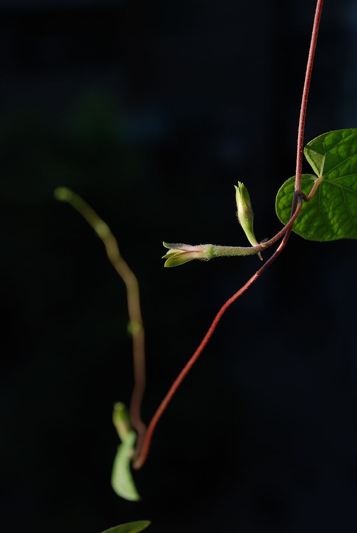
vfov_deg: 23.3
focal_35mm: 87
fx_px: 1290
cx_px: 178
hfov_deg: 15.8
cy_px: 266
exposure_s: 1/80
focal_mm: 58
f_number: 5.6
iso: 100
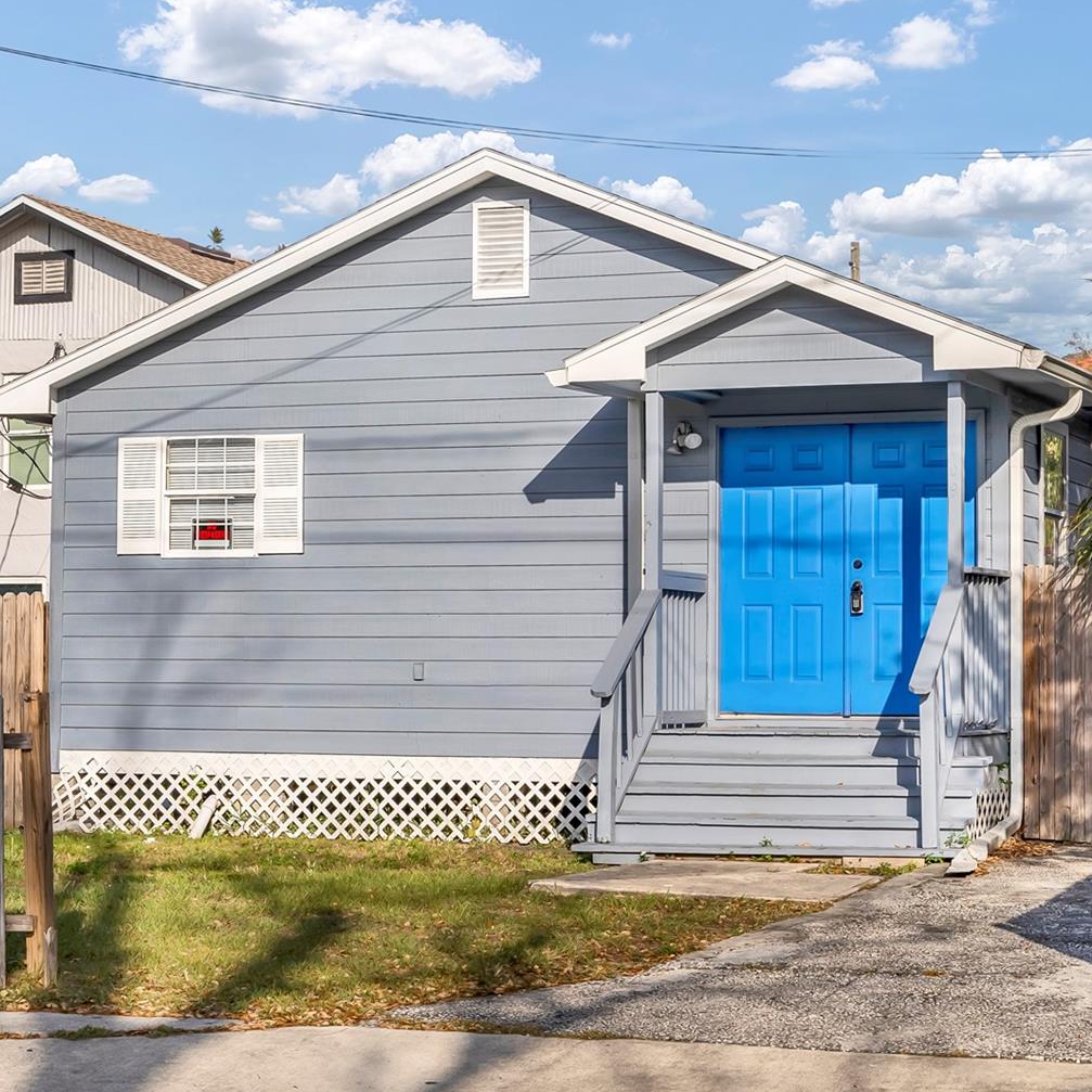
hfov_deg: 22.5
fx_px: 2748
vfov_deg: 22.5
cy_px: 525
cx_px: 521
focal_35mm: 77
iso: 100
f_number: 8
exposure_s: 1/640
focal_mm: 57
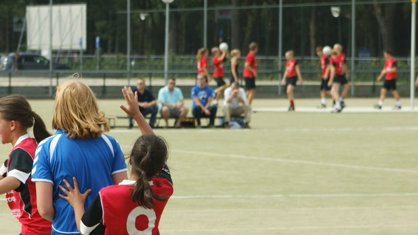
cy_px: 208
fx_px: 2372
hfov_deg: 10.1
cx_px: 179
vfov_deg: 5.7
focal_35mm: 214
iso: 100
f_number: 5.6
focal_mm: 70
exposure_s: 1/320
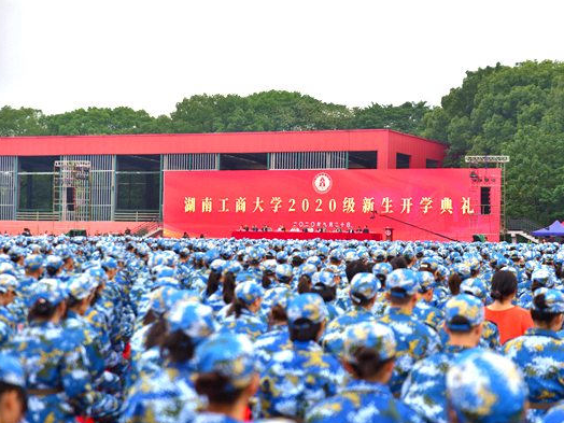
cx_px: 319
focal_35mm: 77
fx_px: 1255
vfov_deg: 19.1
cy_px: 213
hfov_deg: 25.3
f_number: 4
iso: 160
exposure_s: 1/200
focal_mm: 70
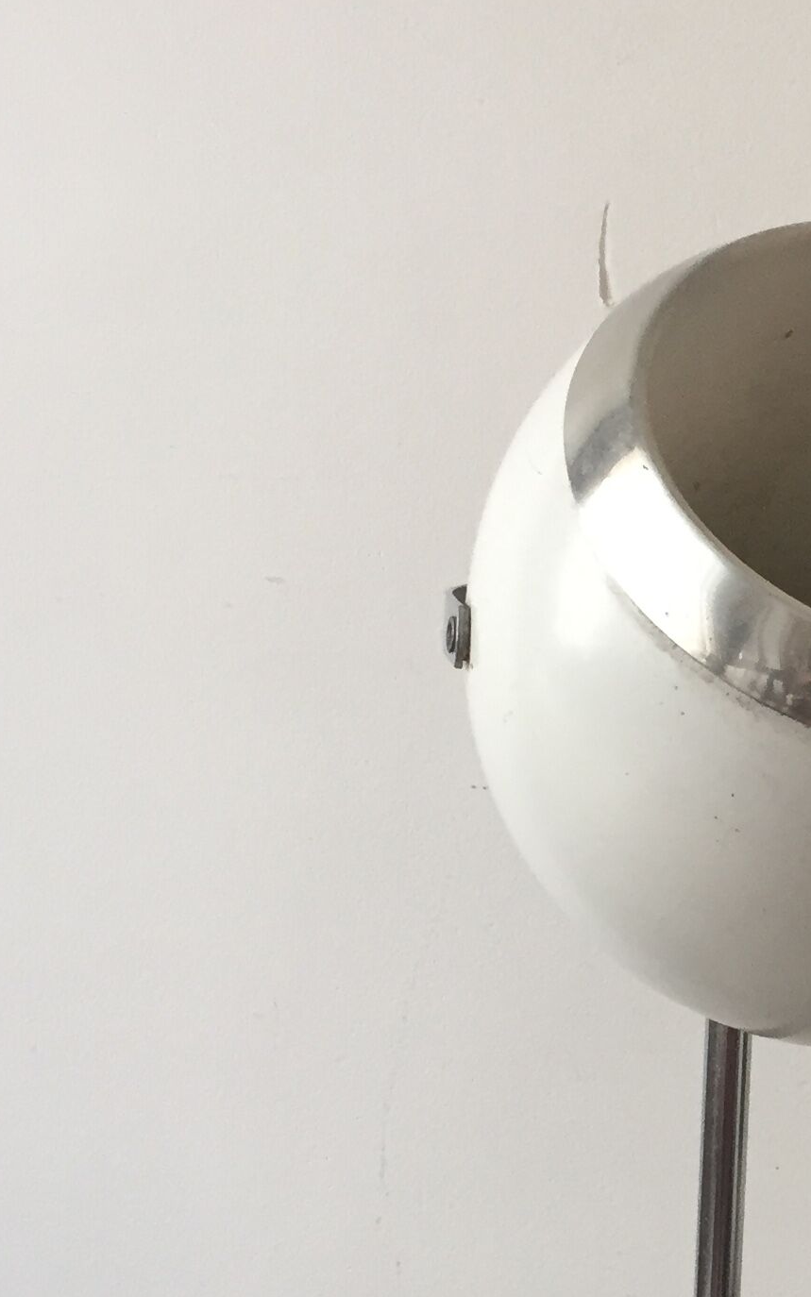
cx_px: 933
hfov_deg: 17.2
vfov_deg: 27.6
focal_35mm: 73
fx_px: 2581
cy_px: 1049
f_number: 2.2
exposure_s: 1/33
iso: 50
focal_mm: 4.15
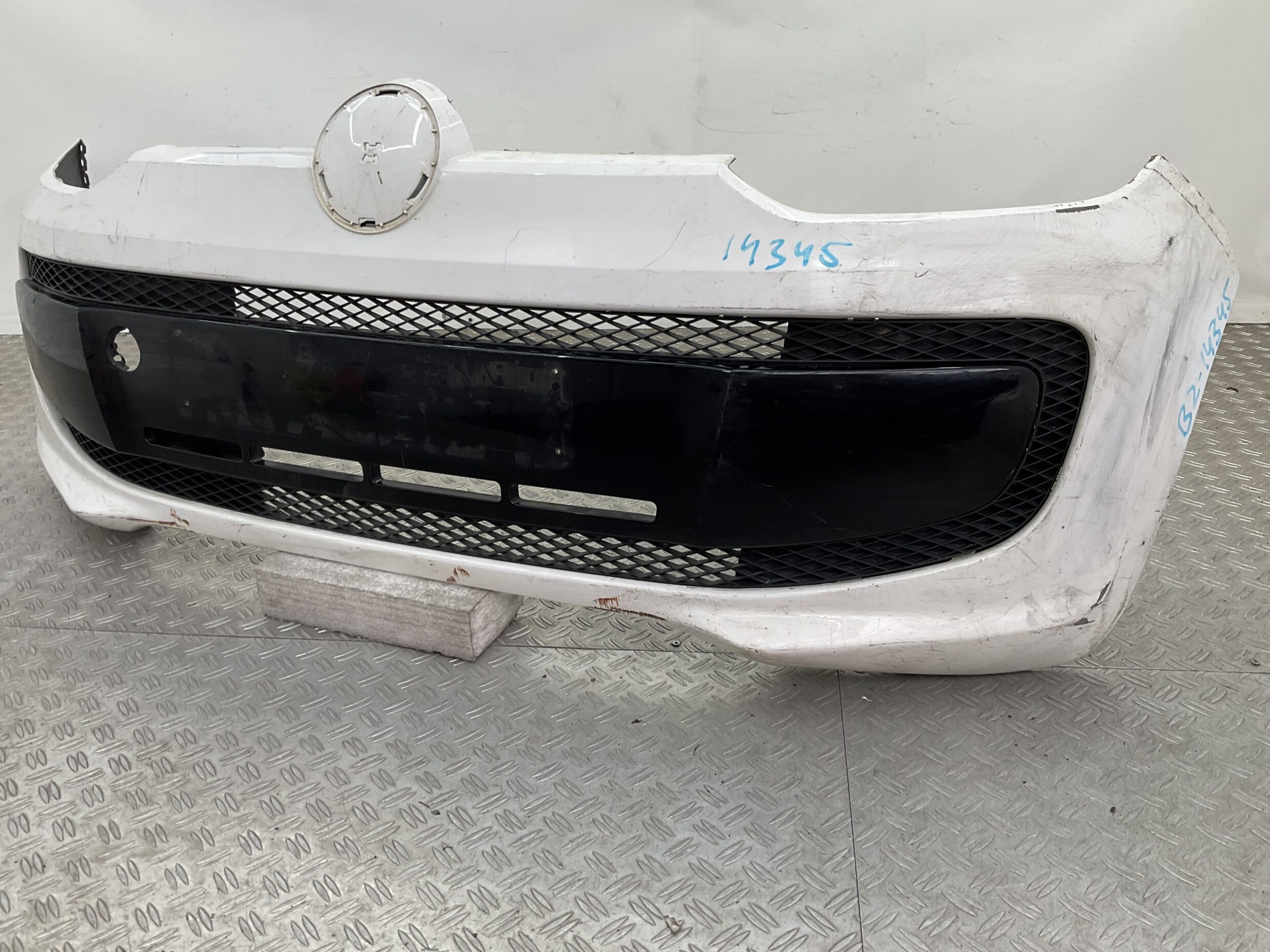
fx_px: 1101
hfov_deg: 60.0
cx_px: 628
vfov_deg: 46.8
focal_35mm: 30
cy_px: 462
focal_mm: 3
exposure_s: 1/120
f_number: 1.8
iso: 25
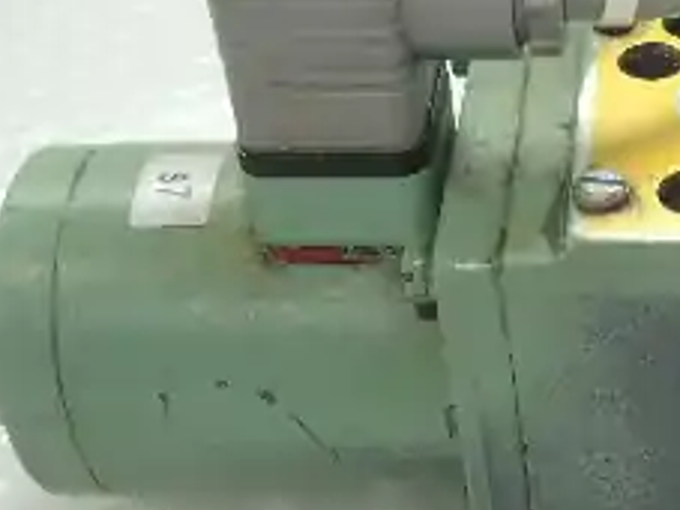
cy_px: 402
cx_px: 713
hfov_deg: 23.5
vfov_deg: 18.5
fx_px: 1551
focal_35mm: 79
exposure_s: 1/25
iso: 80
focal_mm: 6
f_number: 2.2
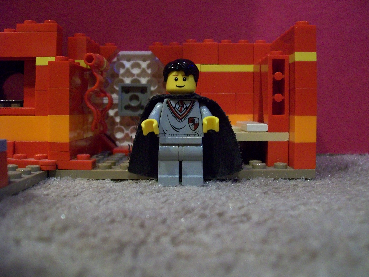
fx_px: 384
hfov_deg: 51.4
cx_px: 184
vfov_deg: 39.7
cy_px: 138
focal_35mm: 36
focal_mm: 6
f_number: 2.7
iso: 200
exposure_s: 1/8
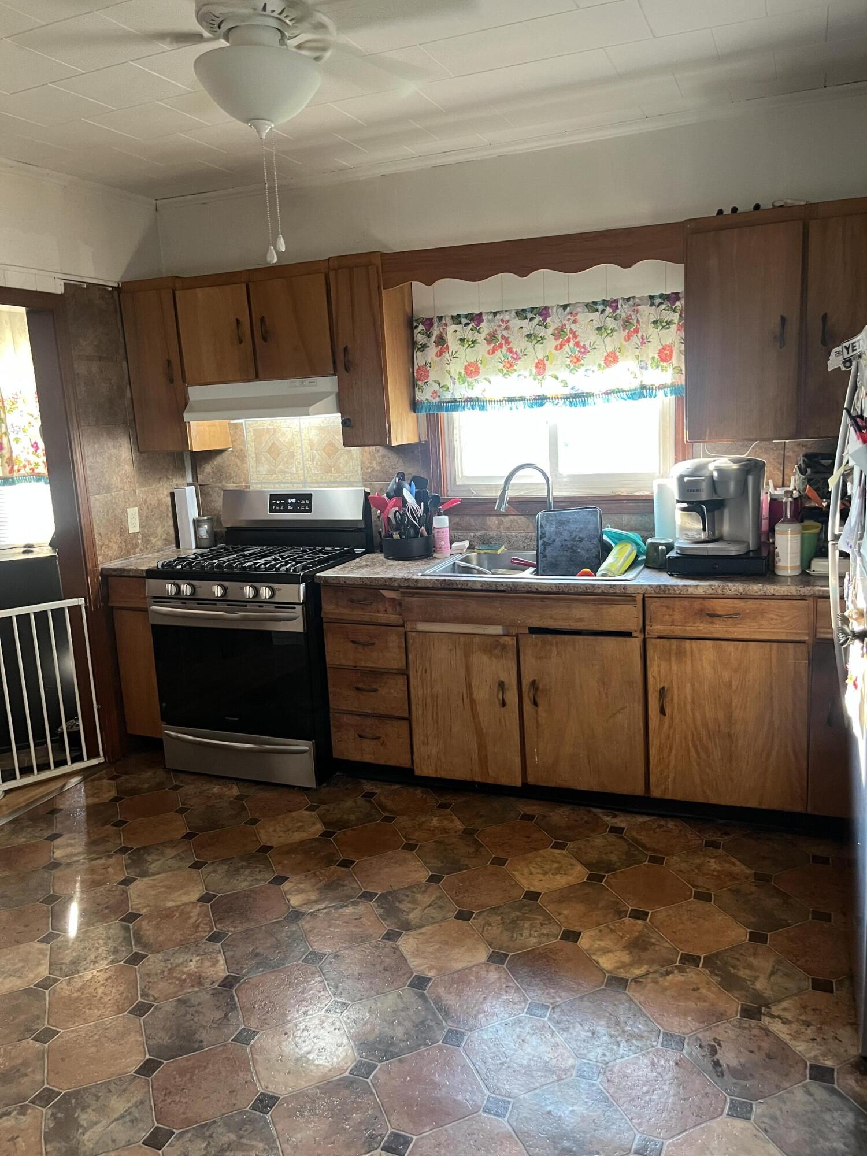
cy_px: 578
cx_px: 434
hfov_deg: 53.1
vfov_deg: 67.3
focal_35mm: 26
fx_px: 868
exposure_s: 1/60
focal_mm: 5.1
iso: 250
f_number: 1.6
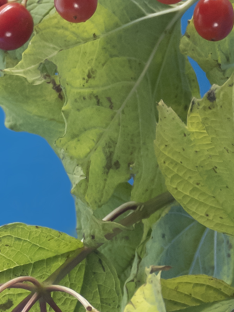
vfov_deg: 3.0
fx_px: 5982
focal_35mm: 664
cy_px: 21
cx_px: 208
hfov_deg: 2.2
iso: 500
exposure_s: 1/80
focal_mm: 40.84
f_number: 3.9
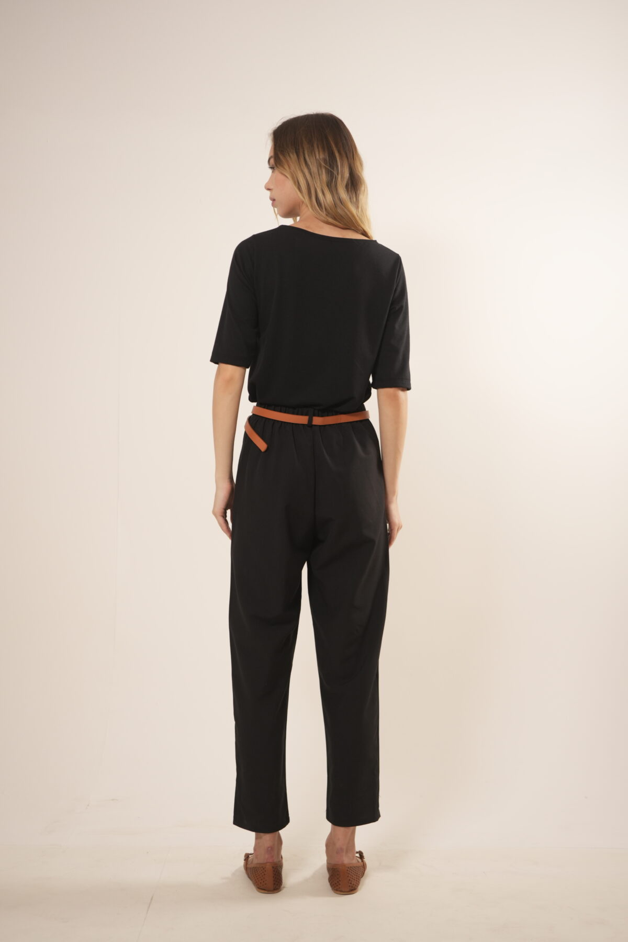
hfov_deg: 27.0
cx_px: 314
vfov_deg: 39.6
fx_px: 1308
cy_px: 471
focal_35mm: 50
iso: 640
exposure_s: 1/100
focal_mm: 50
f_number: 3.2
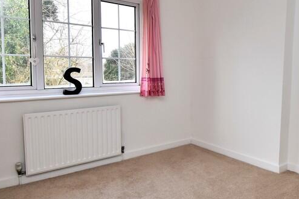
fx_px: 257
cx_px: 213
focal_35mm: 31
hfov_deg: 58.1
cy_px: 88
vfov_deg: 42.3
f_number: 5.6
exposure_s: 1/125
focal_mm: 10
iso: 500
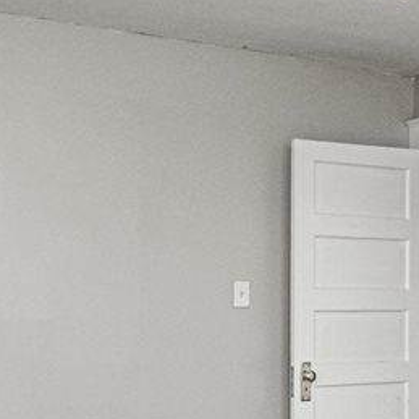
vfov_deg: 26.7
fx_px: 863
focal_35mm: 63
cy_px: 339
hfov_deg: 27.0
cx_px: 306
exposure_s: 1/60
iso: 3200
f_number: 16
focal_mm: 10
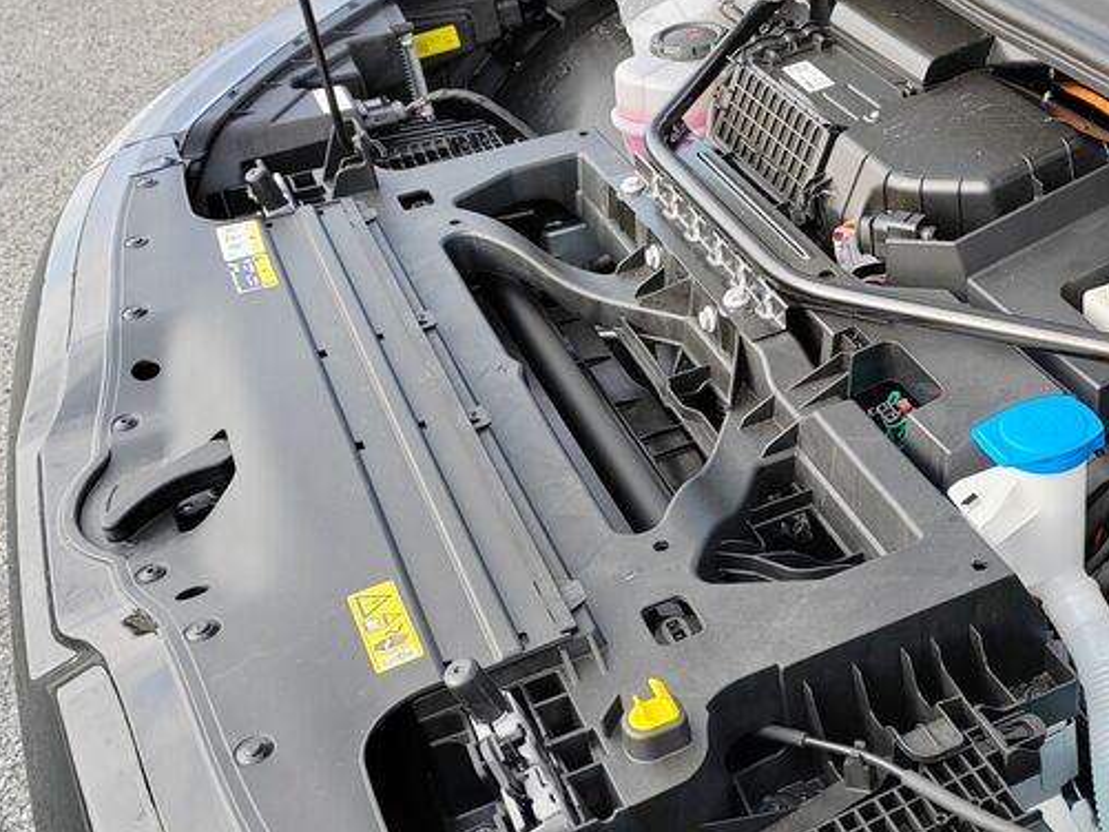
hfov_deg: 39.2
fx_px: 1474
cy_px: 448
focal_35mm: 46
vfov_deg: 31.5
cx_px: 923
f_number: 1.9
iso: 100
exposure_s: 1/240
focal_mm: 5.52
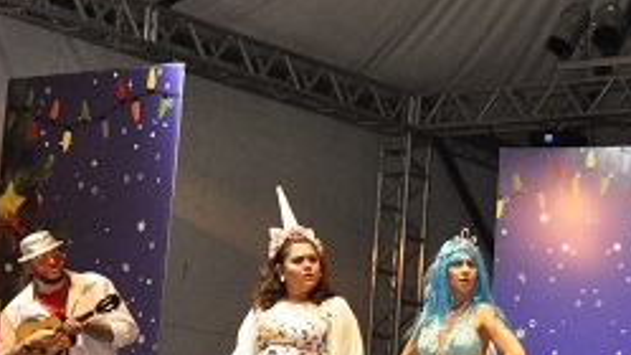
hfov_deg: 16.1
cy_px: 276
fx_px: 2213
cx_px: 550
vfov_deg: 9.1
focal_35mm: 132
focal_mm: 35
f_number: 4.2
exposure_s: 1/100
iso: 3200
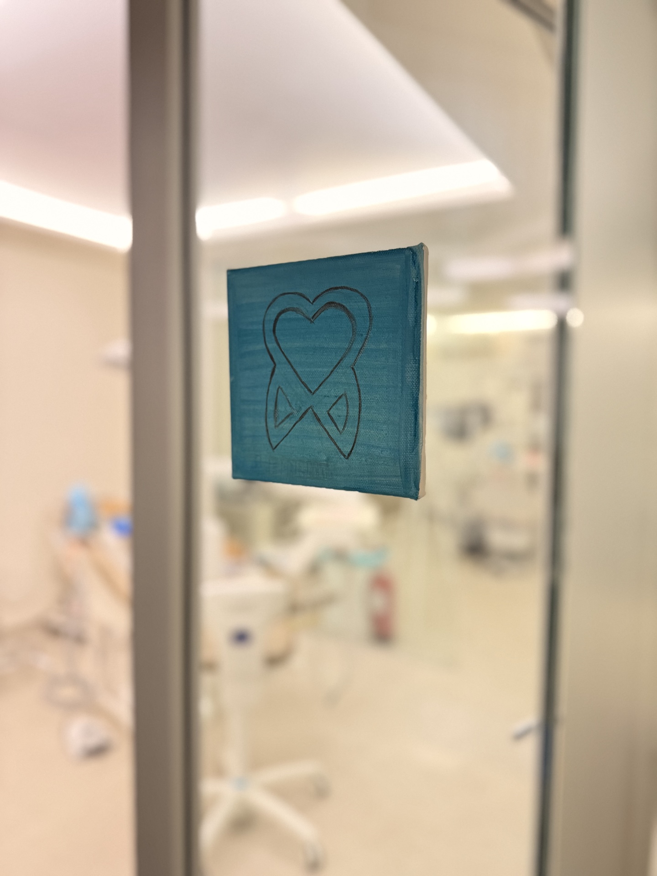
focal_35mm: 24
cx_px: 328
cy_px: 438
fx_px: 607
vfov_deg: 71.6
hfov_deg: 56.8
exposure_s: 1/50
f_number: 1.78
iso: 640
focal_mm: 6.76
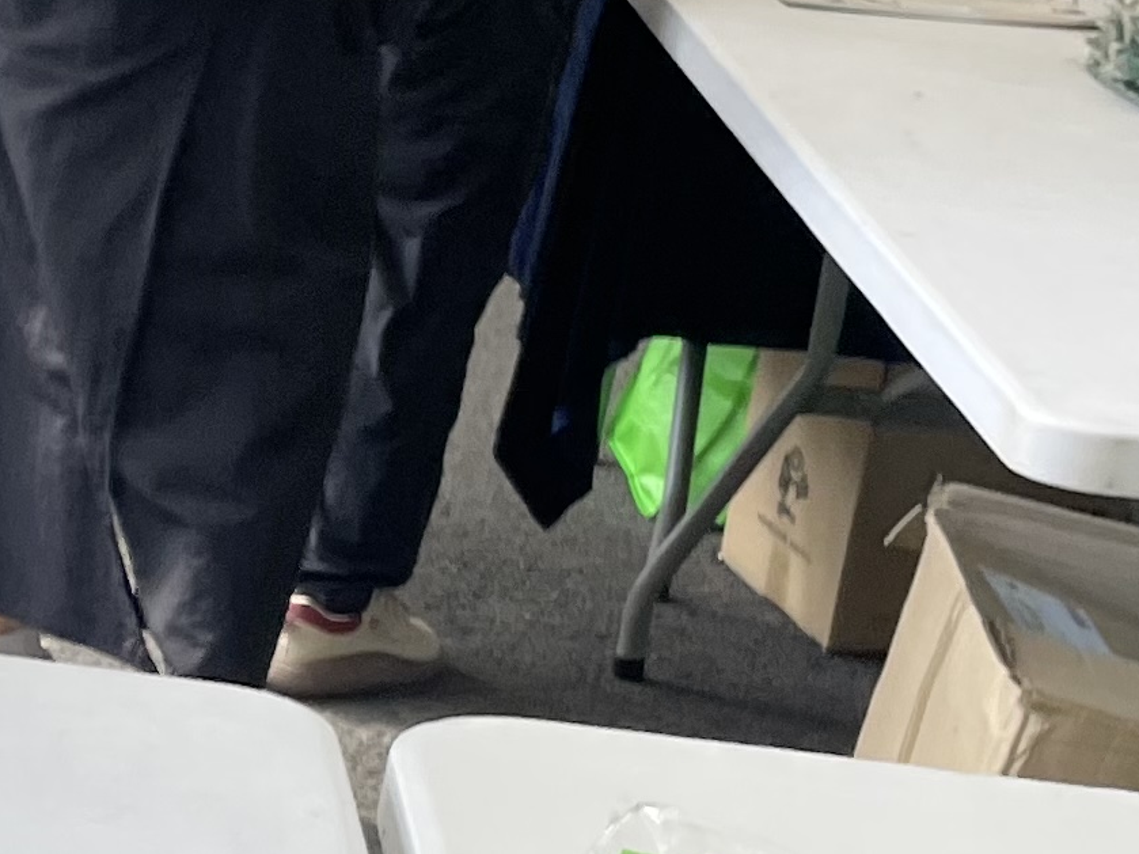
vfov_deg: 11.8
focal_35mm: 125
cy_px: 730
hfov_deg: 14.2
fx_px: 4112
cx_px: -796
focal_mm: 4.2
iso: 32
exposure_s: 1/1182
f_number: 1.6
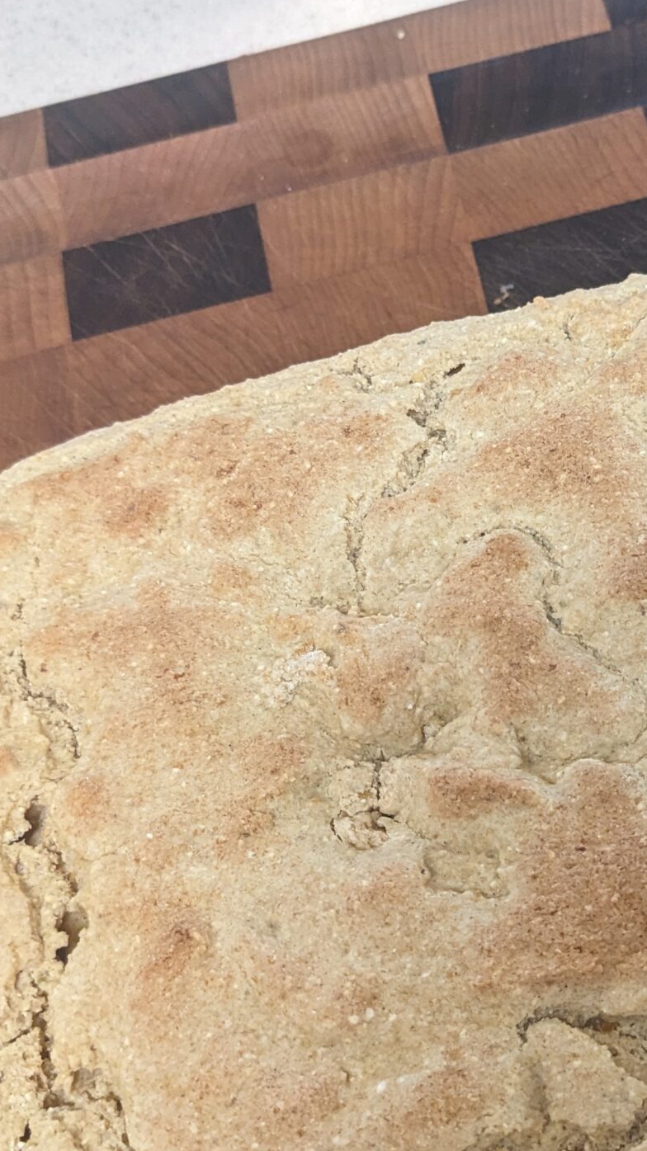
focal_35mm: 54
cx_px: 654
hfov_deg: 21.4
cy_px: 663
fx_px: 1648
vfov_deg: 38.4
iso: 250
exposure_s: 1/40
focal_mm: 4.38
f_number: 1.73
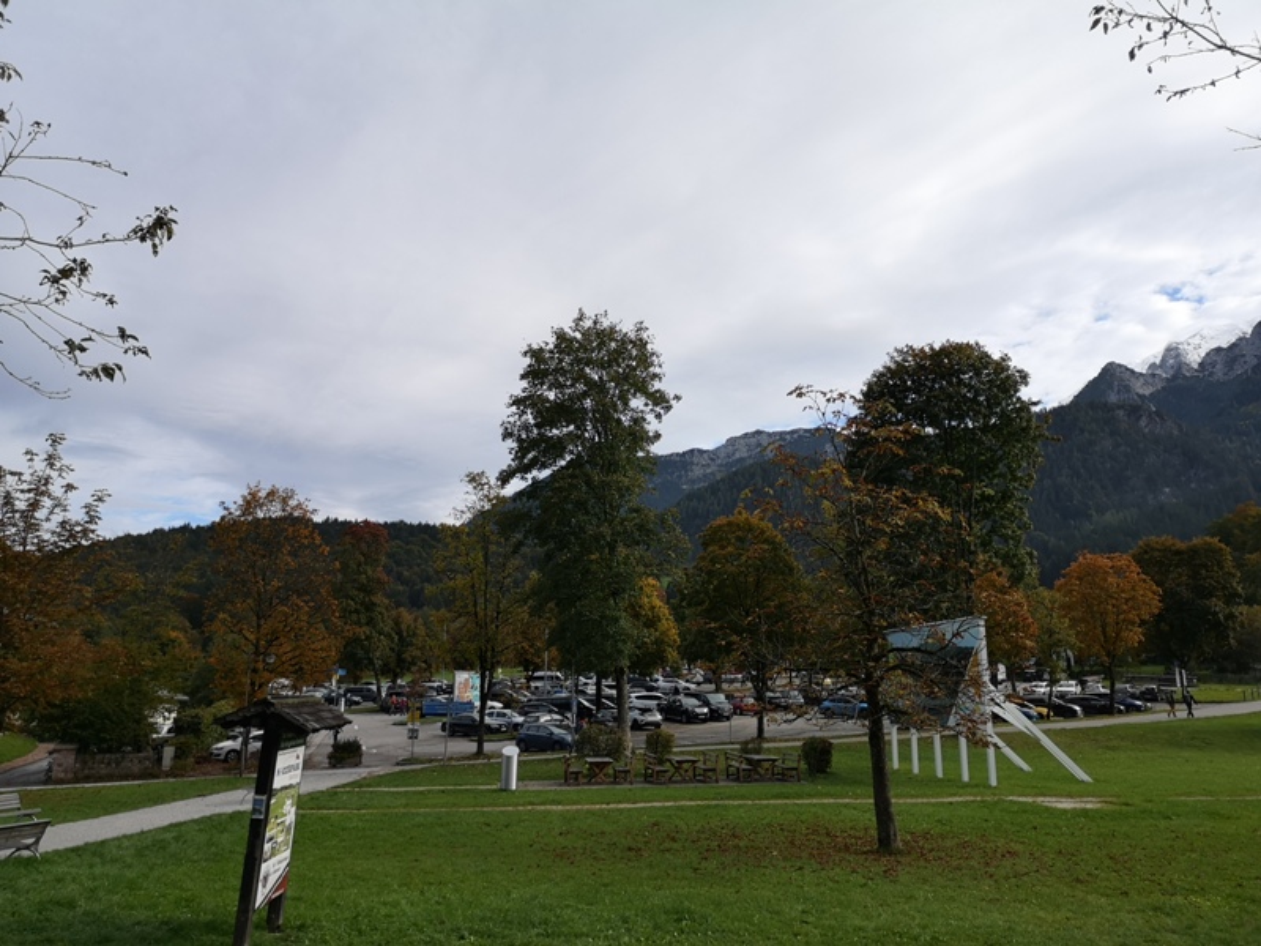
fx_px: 984
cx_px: 630
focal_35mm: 27
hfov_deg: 65.3
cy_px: 473
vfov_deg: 51.4
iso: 50
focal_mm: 3.95
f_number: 1.8
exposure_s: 1/2370
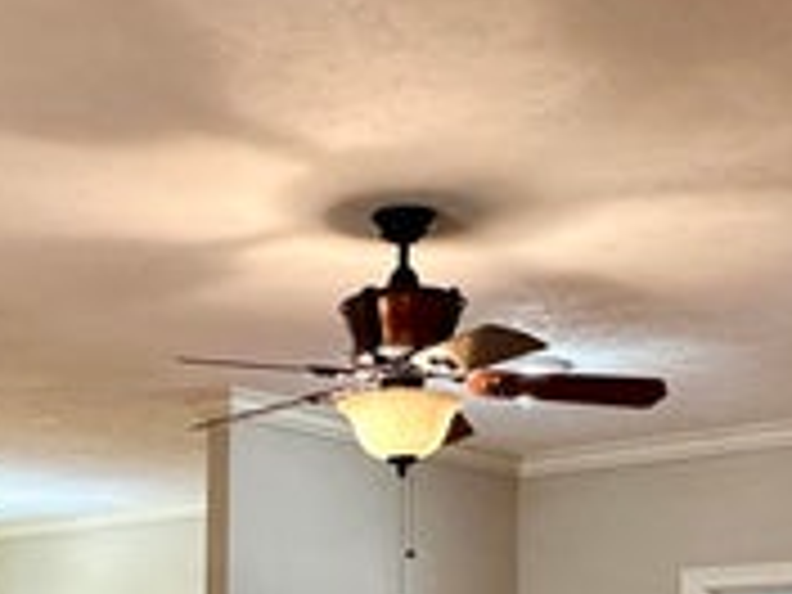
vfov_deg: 19.6
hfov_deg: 28.0
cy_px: 814
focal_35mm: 68
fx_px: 1556
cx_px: 162
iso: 250
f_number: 2.2
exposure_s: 1/60
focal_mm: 2.22
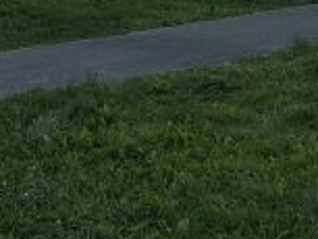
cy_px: -94
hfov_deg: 18.0
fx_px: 901
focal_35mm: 98
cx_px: 472
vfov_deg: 14.3
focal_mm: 6.86
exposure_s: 1/3247
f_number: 1.78
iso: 80
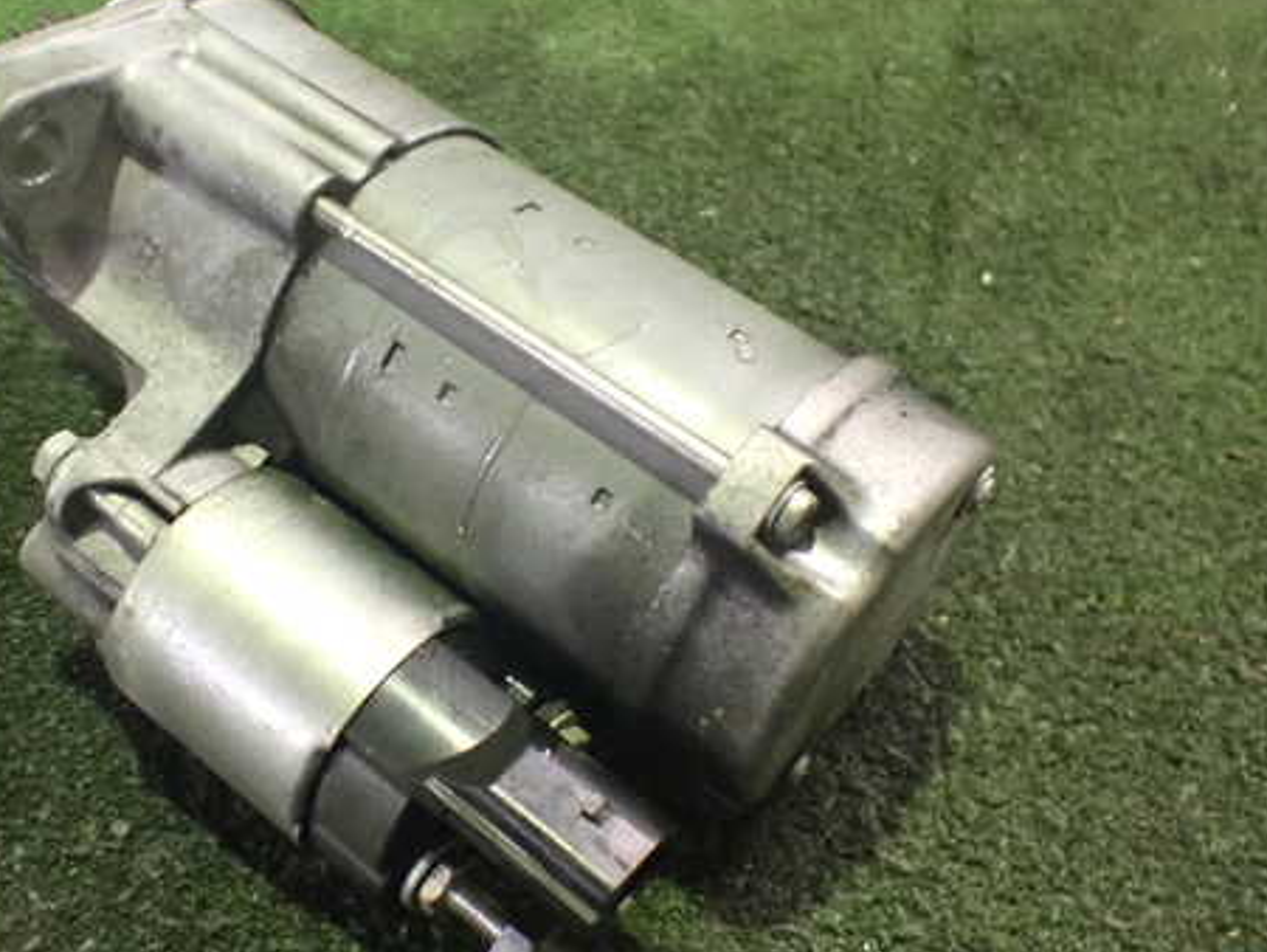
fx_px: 1465
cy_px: 507
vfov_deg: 36.0
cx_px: 445
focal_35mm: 40
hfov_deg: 46.2
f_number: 2.3
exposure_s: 1/30
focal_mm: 5.4
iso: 1250
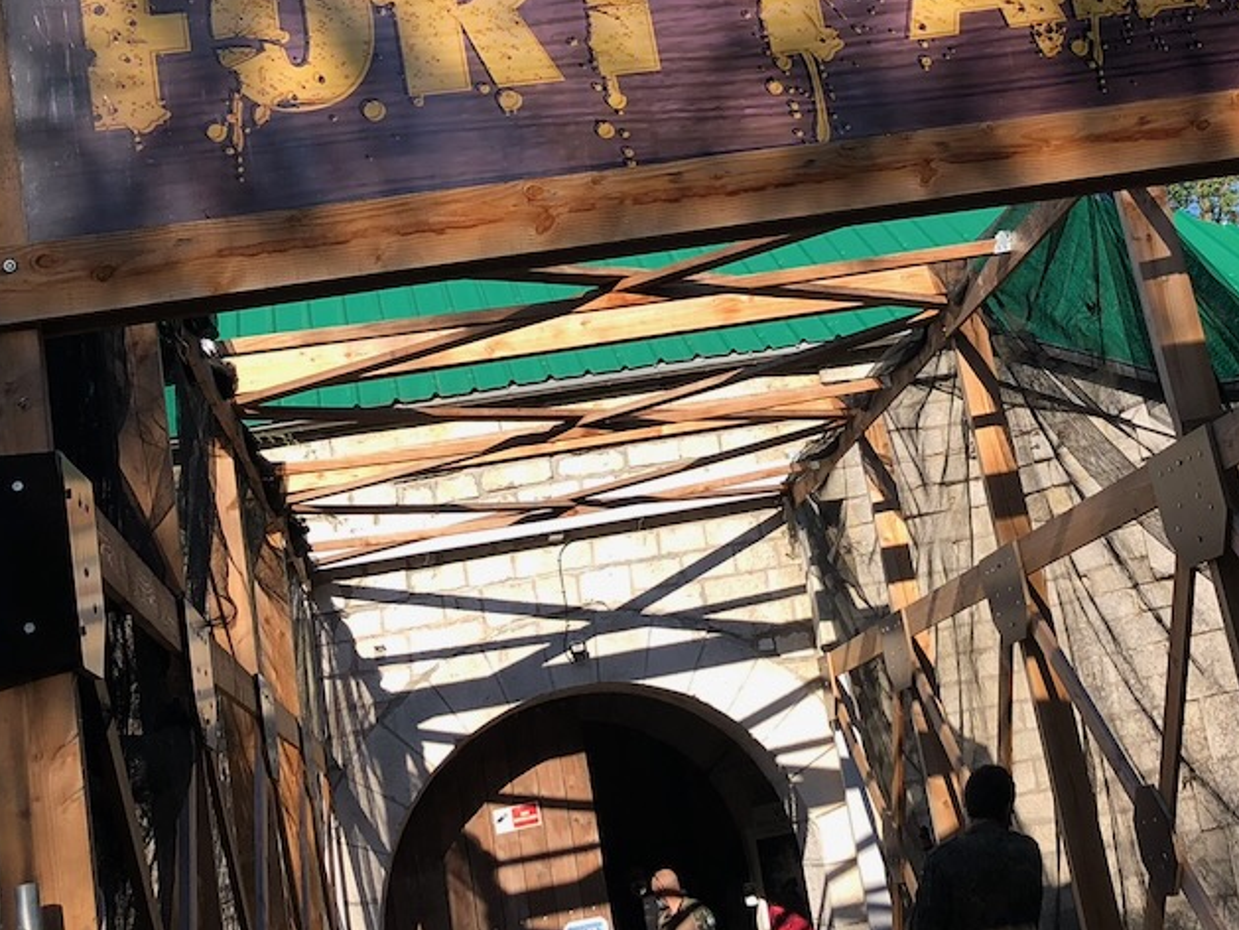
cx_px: 819
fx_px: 2041
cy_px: 272
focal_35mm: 57
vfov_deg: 25.5
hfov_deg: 33.5
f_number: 1.8
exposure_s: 1/1066
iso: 20
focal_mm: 3.99
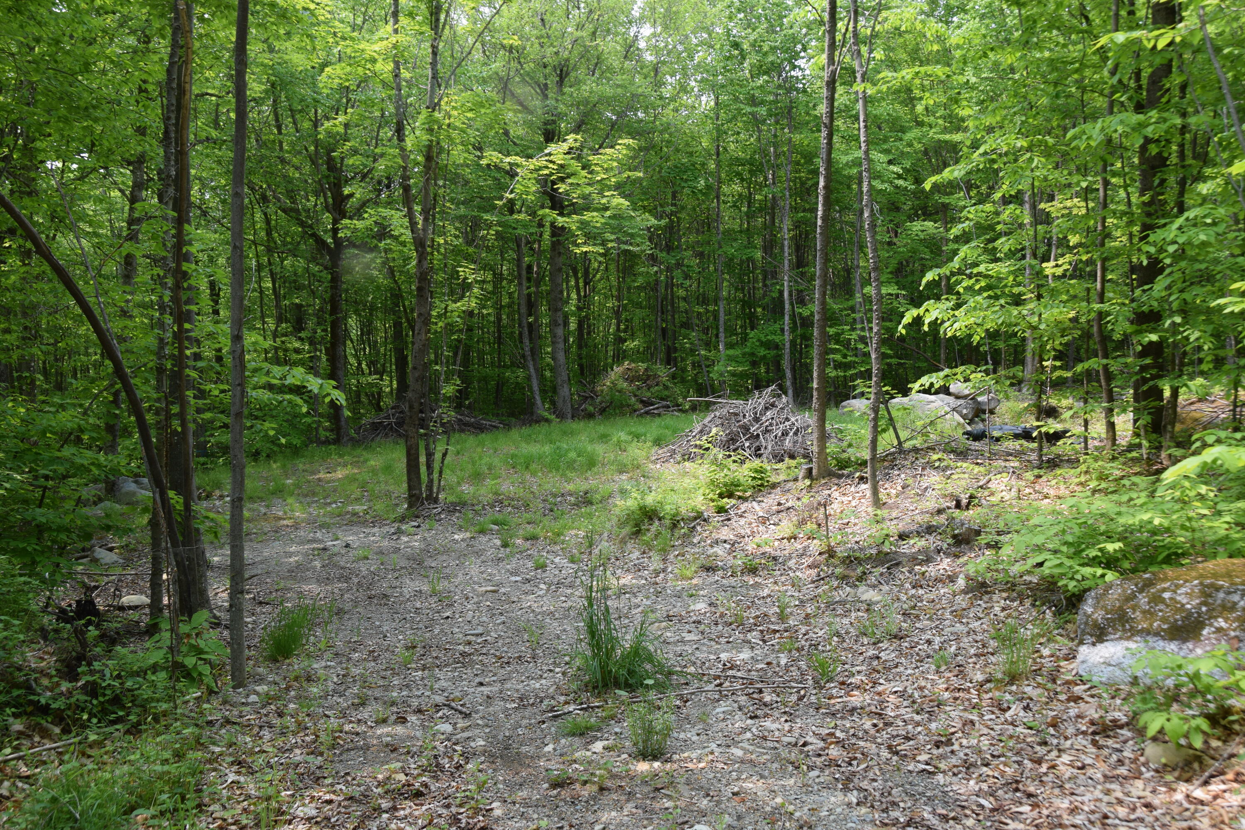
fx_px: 1141
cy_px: 415
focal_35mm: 33
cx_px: 622
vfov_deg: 40.0
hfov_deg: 57.2
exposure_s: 1/250
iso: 320
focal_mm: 22
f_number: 8
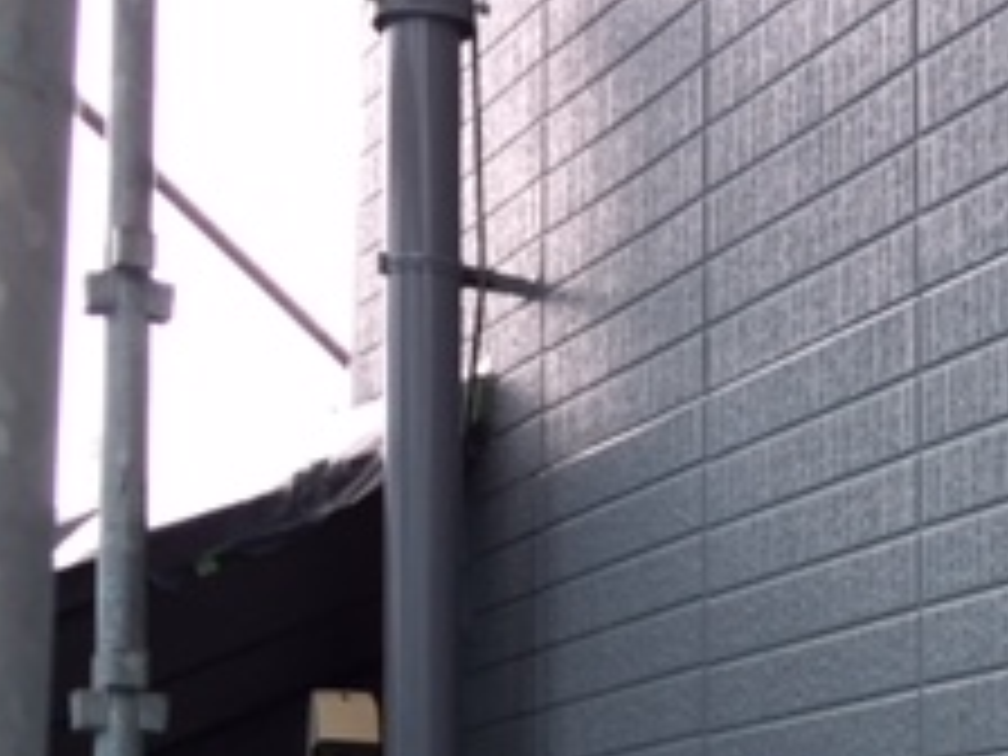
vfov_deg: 17.2
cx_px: 1233
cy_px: 824
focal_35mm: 83
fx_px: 2417
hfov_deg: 21.7
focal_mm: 4.15
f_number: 2.2
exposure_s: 1/120
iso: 40
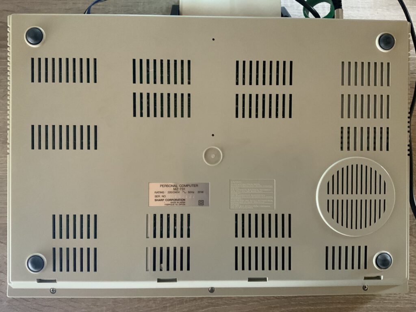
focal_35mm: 29
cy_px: 156
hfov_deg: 61.7
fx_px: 349
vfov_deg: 48.2
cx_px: 208
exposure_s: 1/40
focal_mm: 3
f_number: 1.8
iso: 320
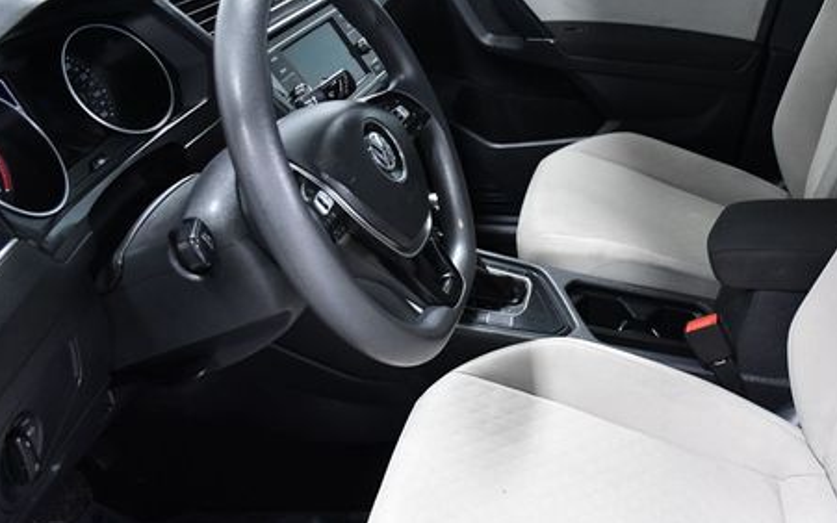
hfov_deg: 49.2
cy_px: 258
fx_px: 890
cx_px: 583
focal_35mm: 39
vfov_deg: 32.8
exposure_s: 1/100
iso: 2500
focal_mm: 18
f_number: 5
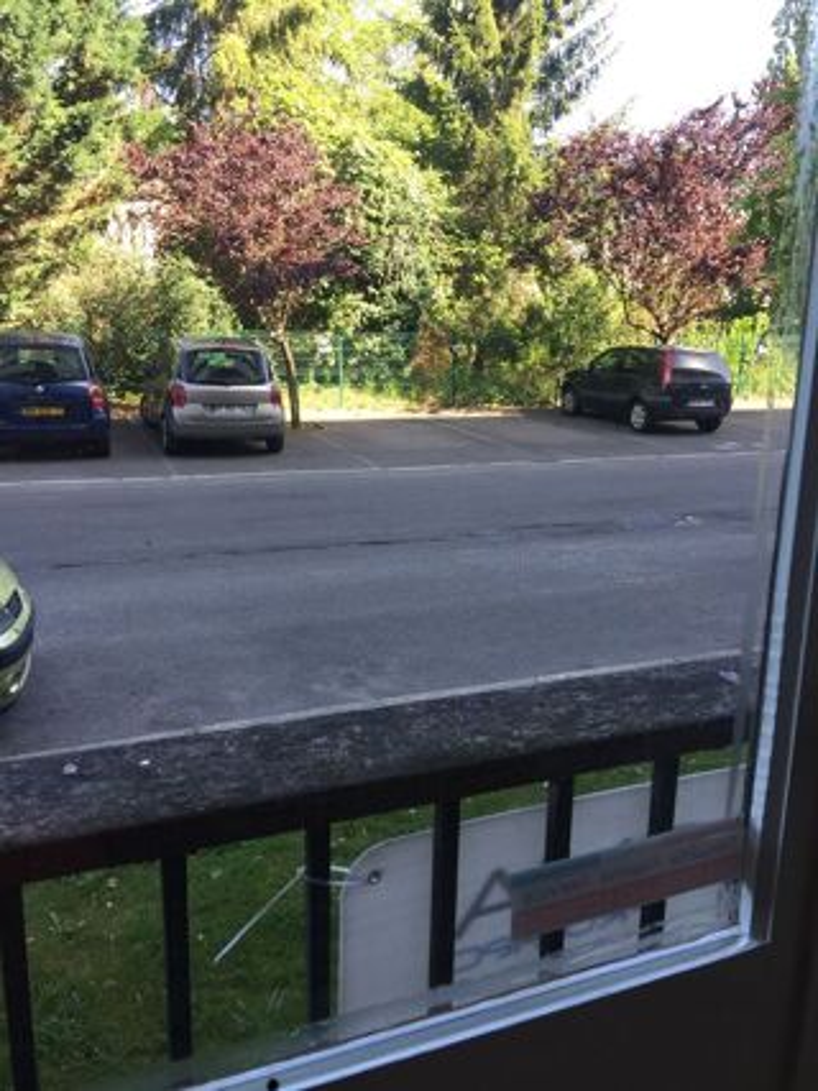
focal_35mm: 29
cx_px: 409
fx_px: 914
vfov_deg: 61.7
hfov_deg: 48.2
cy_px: 546
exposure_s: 1/153
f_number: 2.2
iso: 32
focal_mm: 4.15
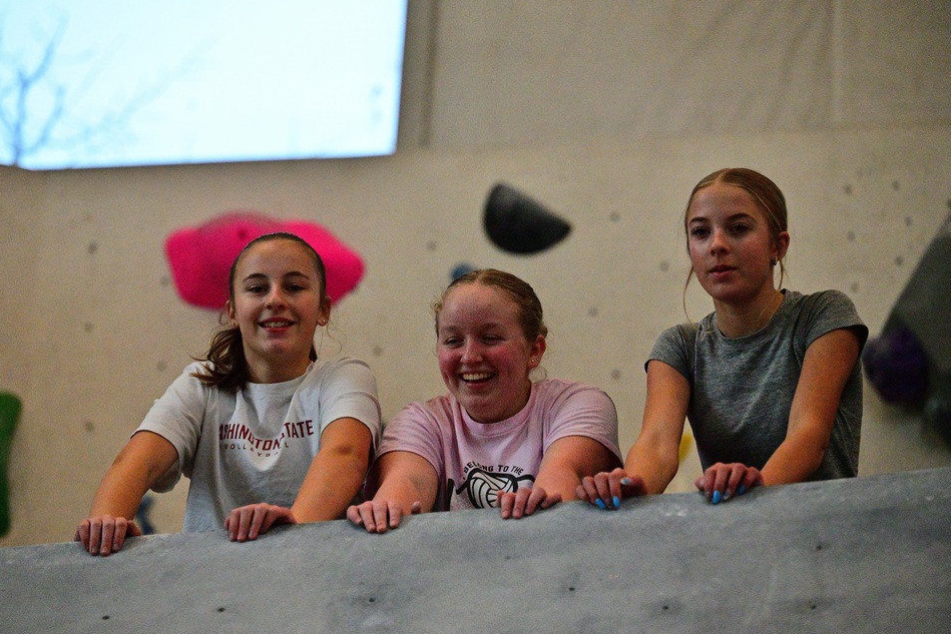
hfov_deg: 11.5
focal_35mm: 178
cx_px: 439
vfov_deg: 7.7
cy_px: 298
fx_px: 4703
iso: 10000
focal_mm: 165
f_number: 3.5
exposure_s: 1/2000
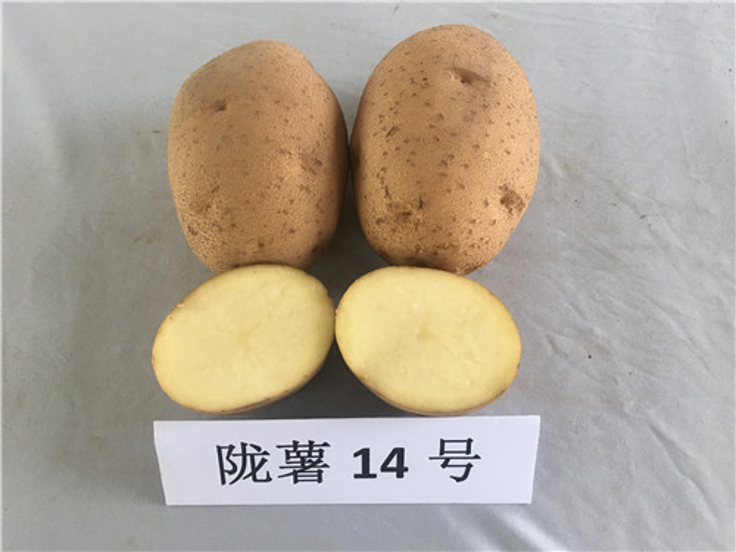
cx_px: 368
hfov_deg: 61.7
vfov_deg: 48.2
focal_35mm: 29
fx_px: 617
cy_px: 276
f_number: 2.2
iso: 40
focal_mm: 4.15
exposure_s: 1/30
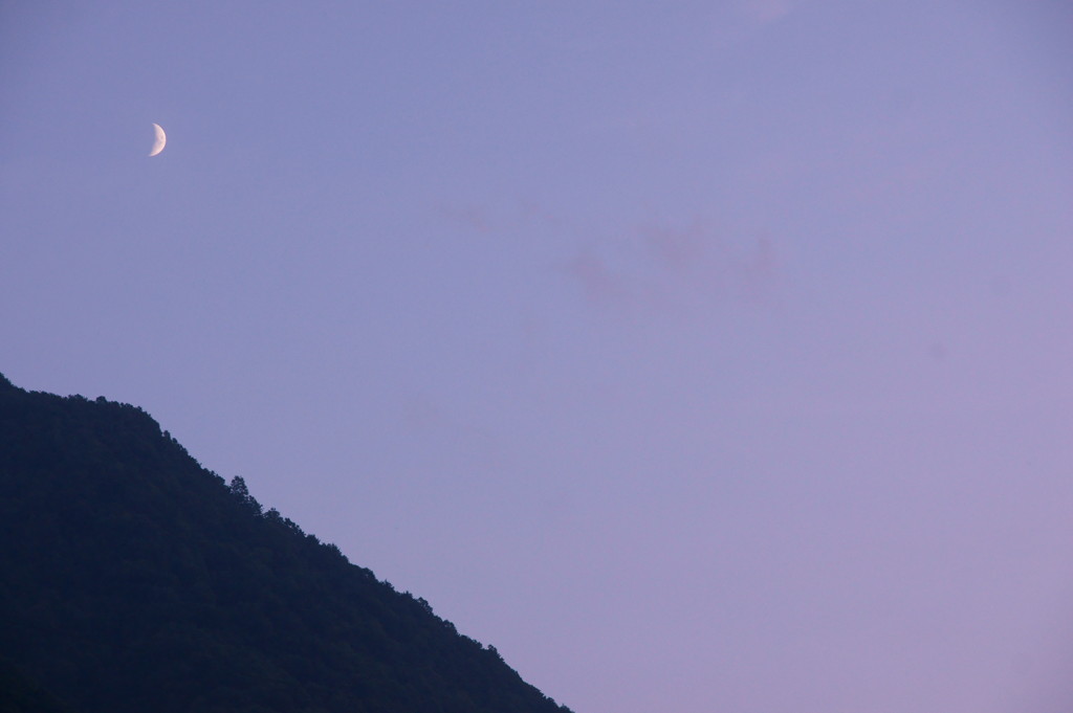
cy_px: 356
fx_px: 3574
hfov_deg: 17.1
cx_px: 536
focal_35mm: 120
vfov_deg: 11.4
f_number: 7.1
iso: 500
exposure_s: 1/125
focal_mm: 80
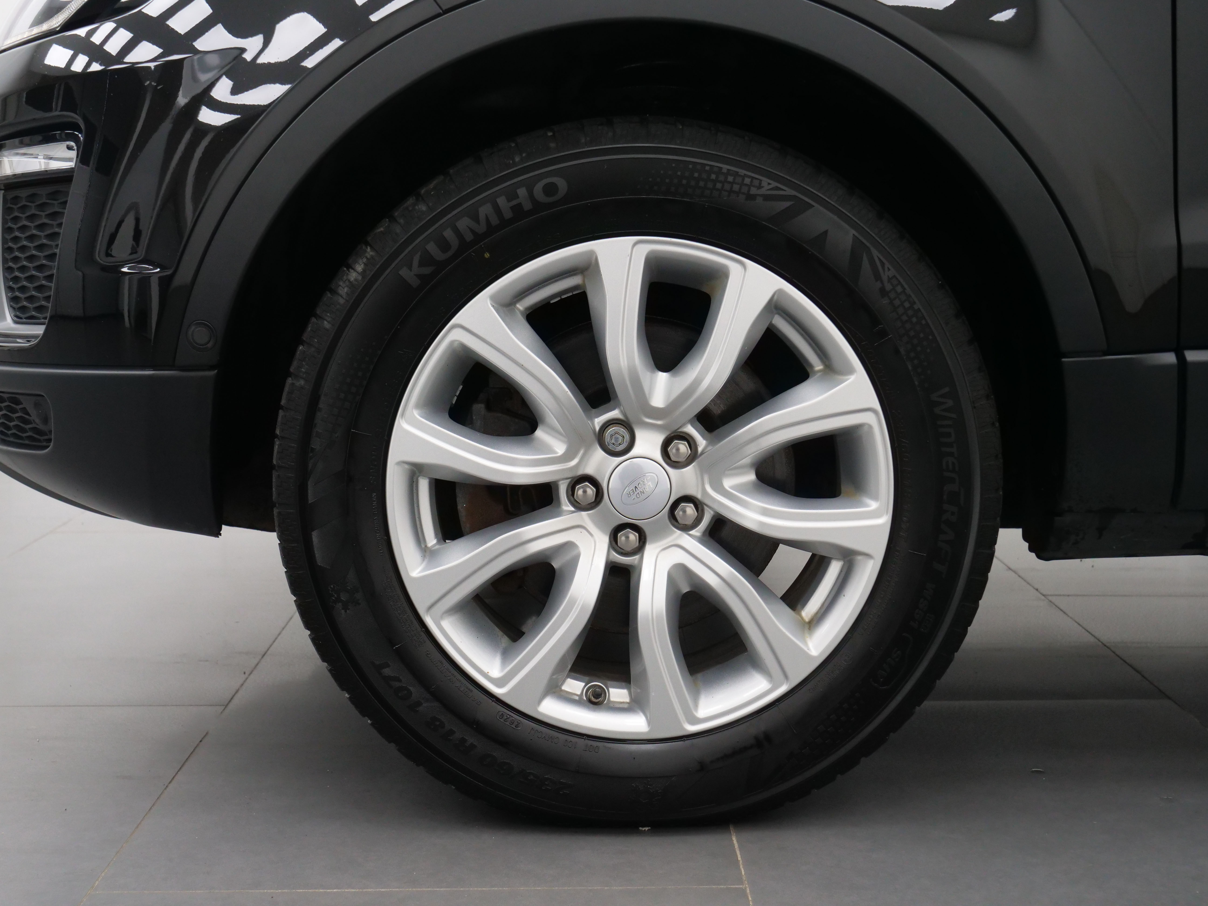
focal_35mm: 48
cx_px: 604
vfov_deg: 30.3
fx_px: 1675
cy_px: 453
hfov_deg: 39.7
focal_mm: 24
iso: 1600
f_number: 4
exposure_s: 1/400
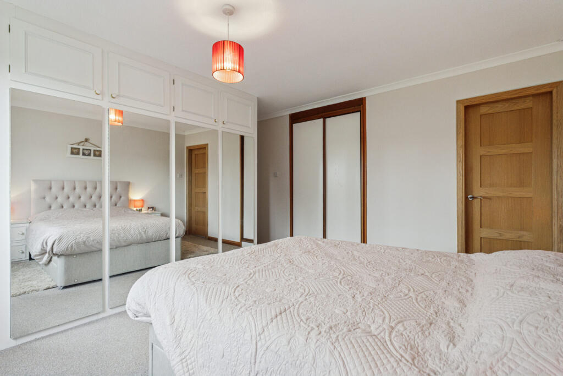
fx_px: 258
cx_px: 282
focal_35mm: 16
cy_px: 188
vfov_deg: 72.1
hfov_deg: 95.0
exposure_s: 1/80
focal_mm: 11
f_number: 4.5
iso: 640
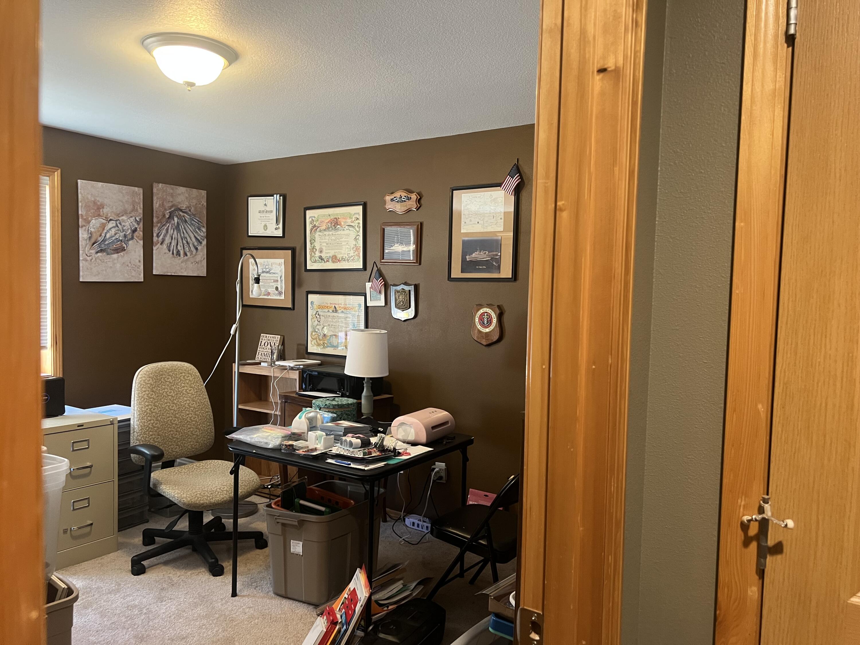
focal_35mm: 26
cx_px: 430
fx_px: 646
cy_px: 322
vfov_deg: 53.1
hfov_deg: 67.3
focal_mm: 5.7
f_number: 1.5
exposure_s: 1/60
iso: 500
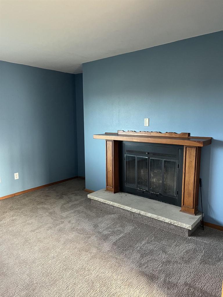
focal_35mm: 26
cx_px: 112
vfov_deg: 67.3
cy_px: 148
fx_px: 223
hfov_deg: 53.1
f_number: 1.6
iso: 250
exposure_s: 1/60
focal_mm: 5.1
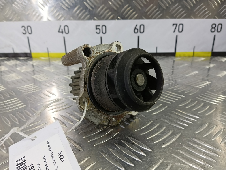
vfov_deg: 58.9
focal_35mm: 23
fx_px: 150
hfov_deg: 73.9
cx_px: 113
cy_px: 85
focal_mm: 4.11
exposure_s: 1/50
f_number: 1.6
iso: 136
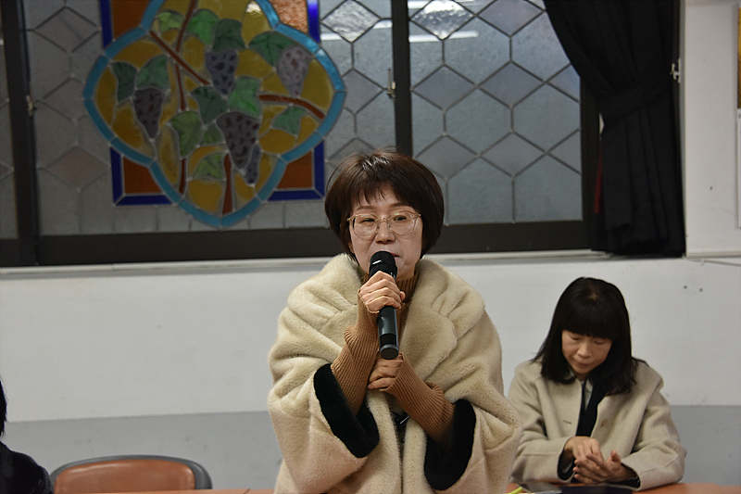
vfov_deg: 16.6
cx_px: 370
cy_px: 247
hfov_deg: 24.8
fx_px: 1687
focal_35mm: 82
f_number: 6.3
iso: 2000
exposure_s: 1/125
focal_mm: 82
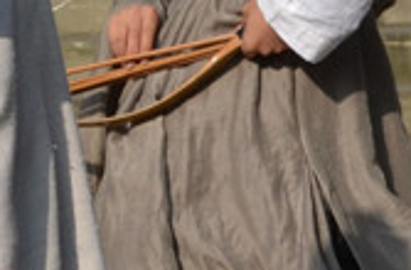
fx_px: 4424
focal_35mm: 389
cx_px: -185
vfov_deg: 3.5
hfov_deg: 5.3
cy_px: -200
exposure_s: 1/1000
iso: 500
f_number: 9
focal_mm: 48
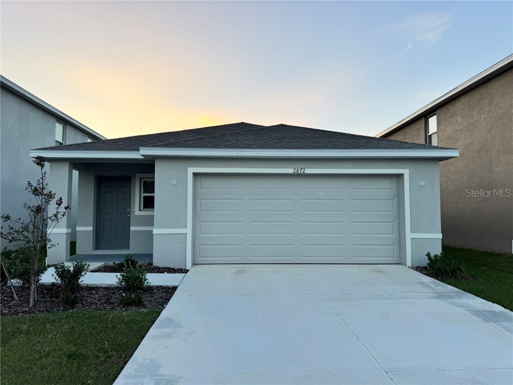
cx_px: 256
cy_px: 192
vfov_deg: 56.8
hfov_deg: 71.6
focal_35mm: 24
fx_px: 356
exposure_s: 1/842
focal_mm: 6.76
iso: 80
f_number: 1.78
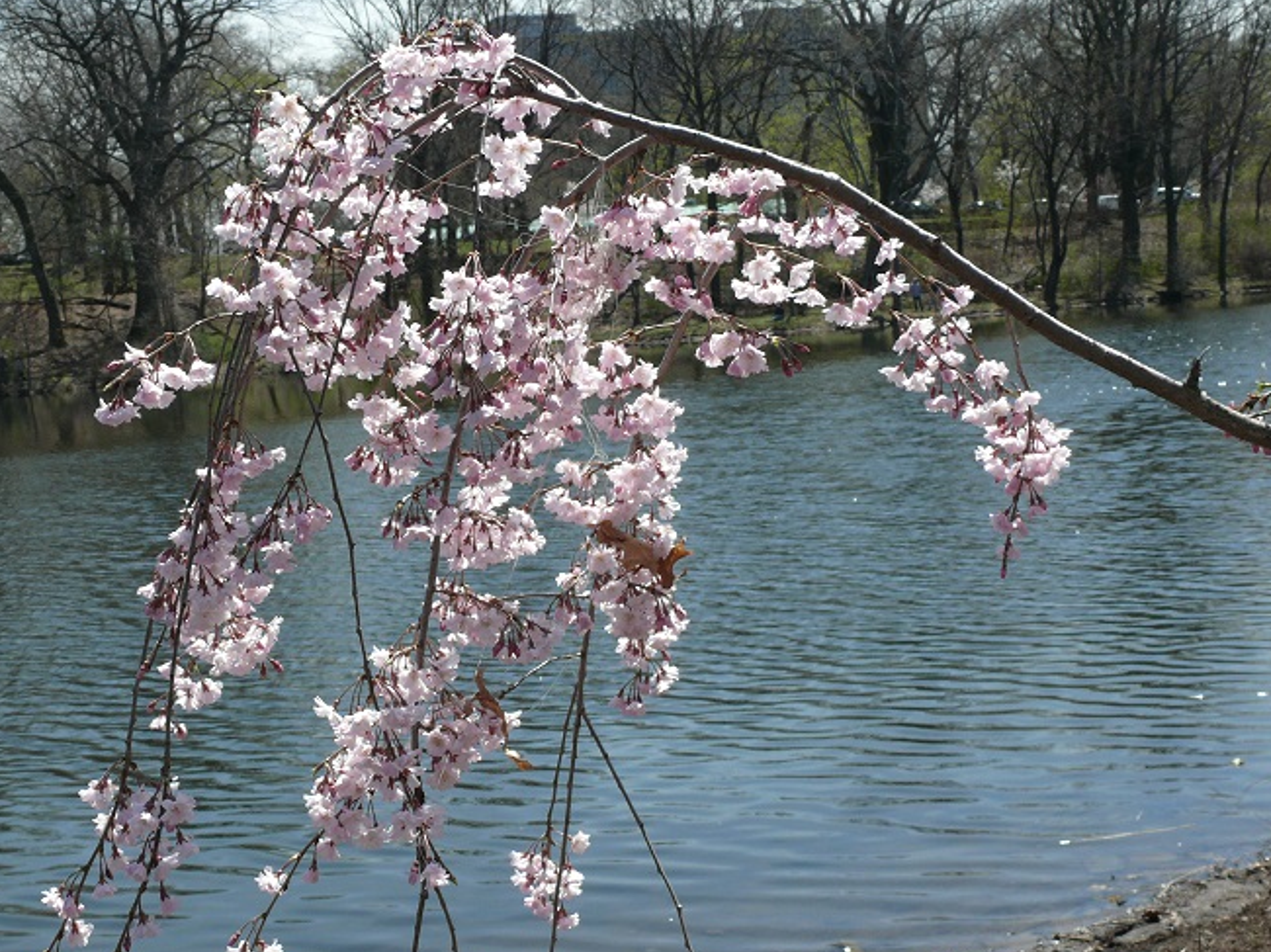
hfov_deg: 35.5
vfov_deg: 27.0
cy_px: 512
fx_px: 1982
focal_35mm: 54
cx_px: 536
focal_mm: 9
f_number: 5.6
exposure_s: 1/400
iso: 100
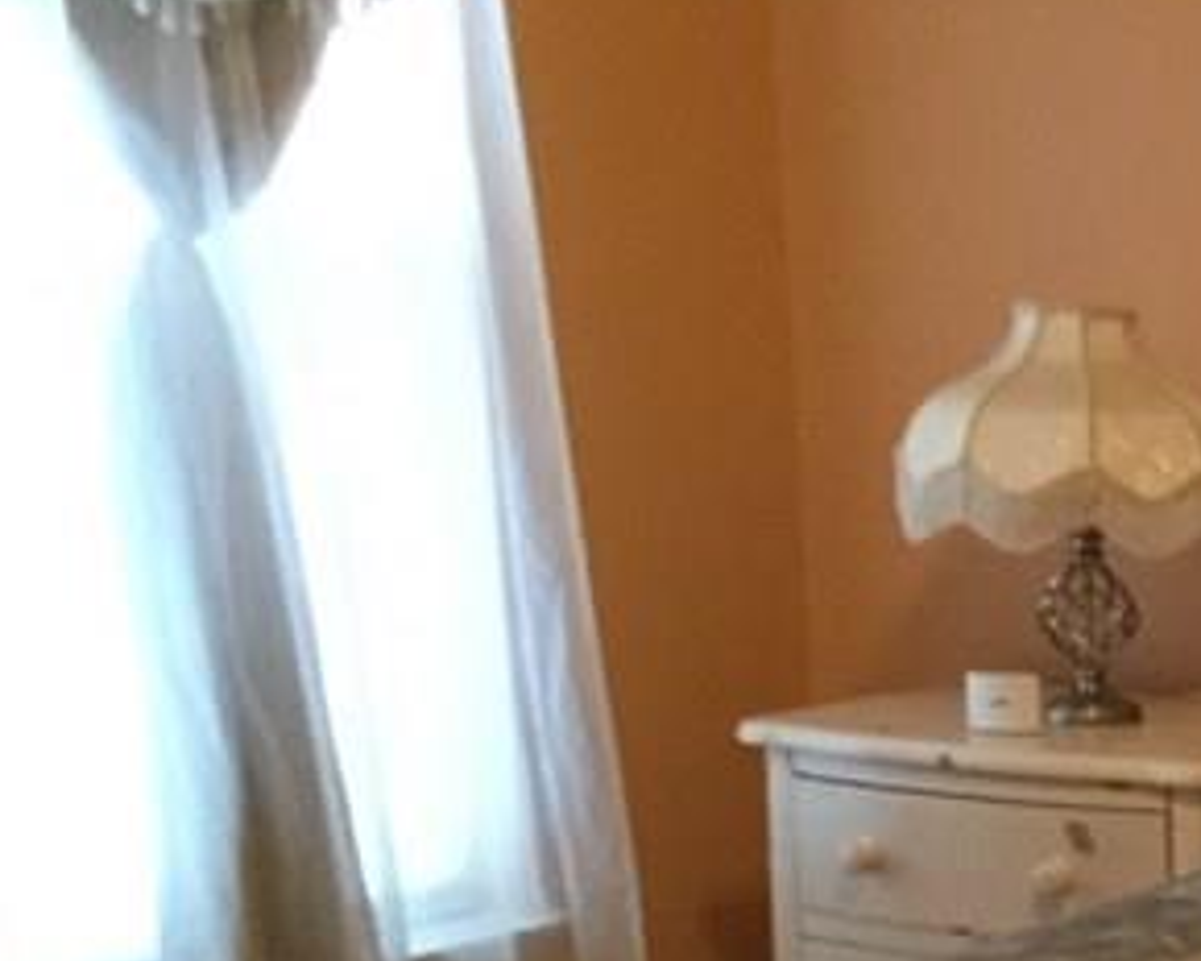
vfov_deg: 14.1
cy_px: 1069
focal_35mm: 107
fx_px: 3803
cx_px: 1785
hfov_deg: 16.4
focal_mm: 3.3
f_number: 2.4
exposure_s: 1/15
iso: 200
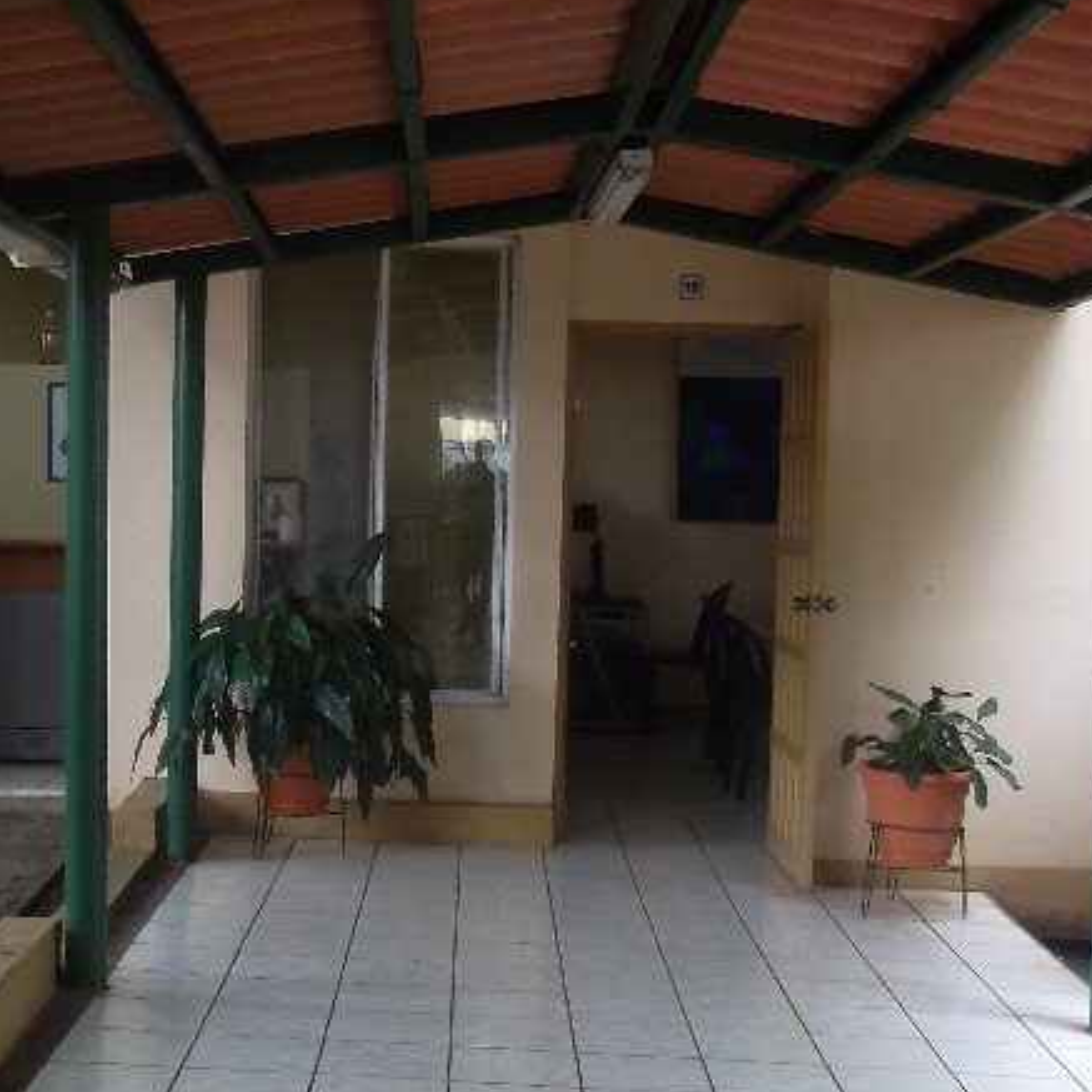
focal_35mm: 59
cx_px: 500
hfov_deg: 29.1
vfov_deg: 29.0
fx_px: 2106
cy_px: 612
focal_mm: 4.9
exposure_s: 1/45
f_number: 3.5
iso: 162
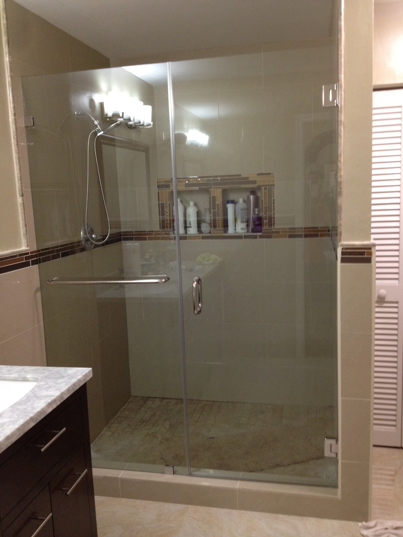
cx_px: 202
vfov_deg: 52.6
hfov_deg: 40.7
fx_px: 543
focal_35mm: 35
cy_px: 268
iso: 160
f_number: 2.4
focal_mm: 4.28
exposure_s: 1/20
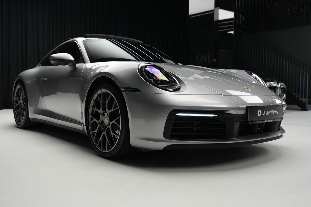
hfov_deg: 54.4
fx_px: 302
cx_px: 156
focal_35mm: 35
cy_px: 104
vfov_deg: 37.8
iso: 800
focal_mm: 35
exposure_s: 1/40
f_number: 4
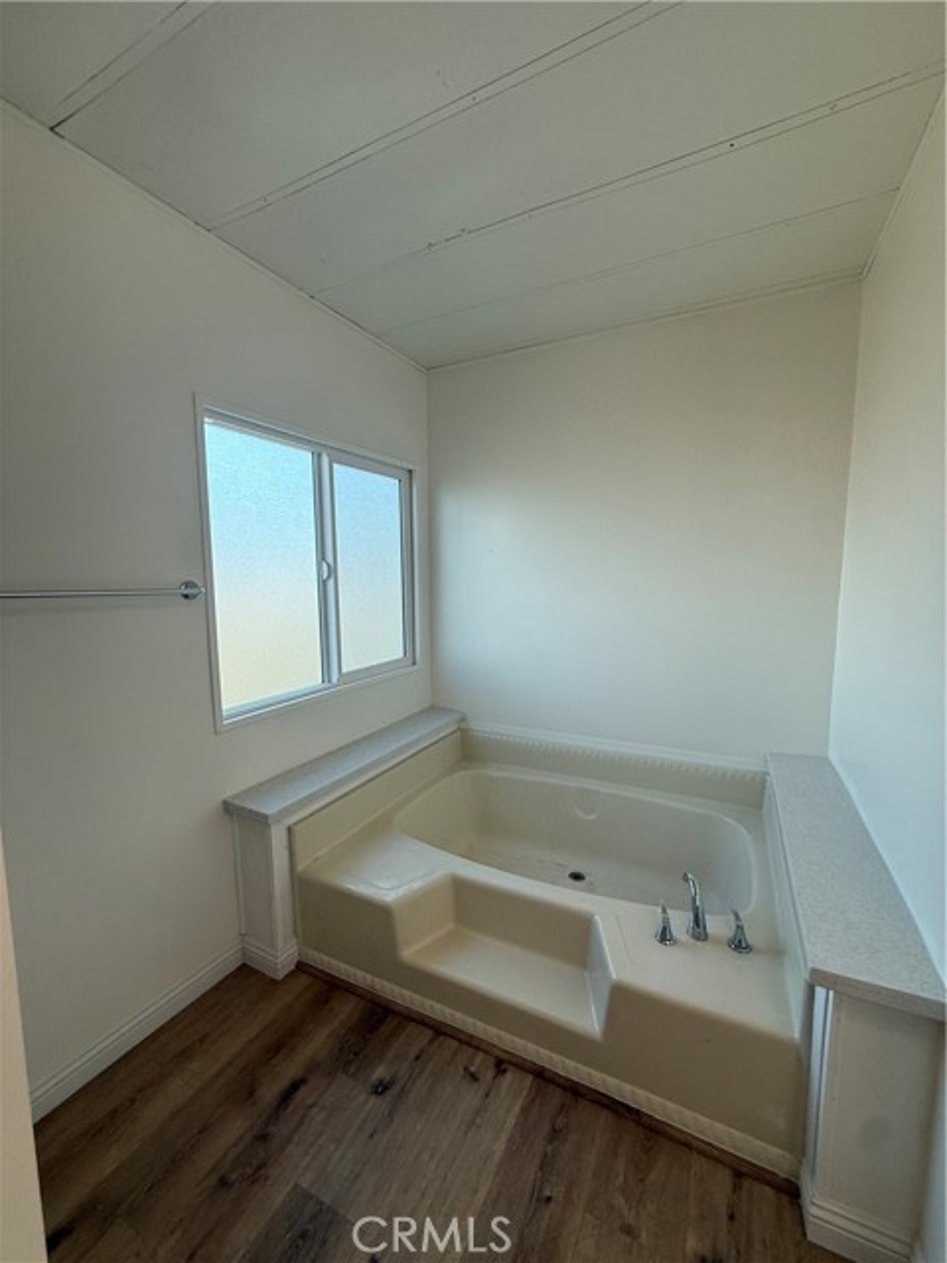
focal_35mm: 14
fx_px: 511
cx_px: 474
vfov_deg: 102.1
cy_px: 632
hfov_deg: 85.7
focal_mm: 2.22
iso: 64
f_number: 2.2
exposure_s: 1/201
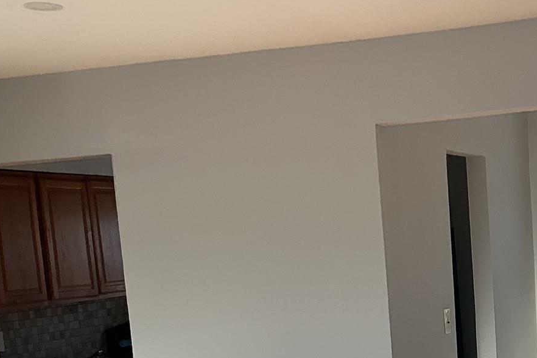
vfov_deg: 18.6
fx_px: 1044
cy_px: 406
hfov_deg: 27.5
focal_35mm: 70
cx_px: 510
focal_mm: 3
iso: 25
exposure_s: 1/333
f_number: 1.8
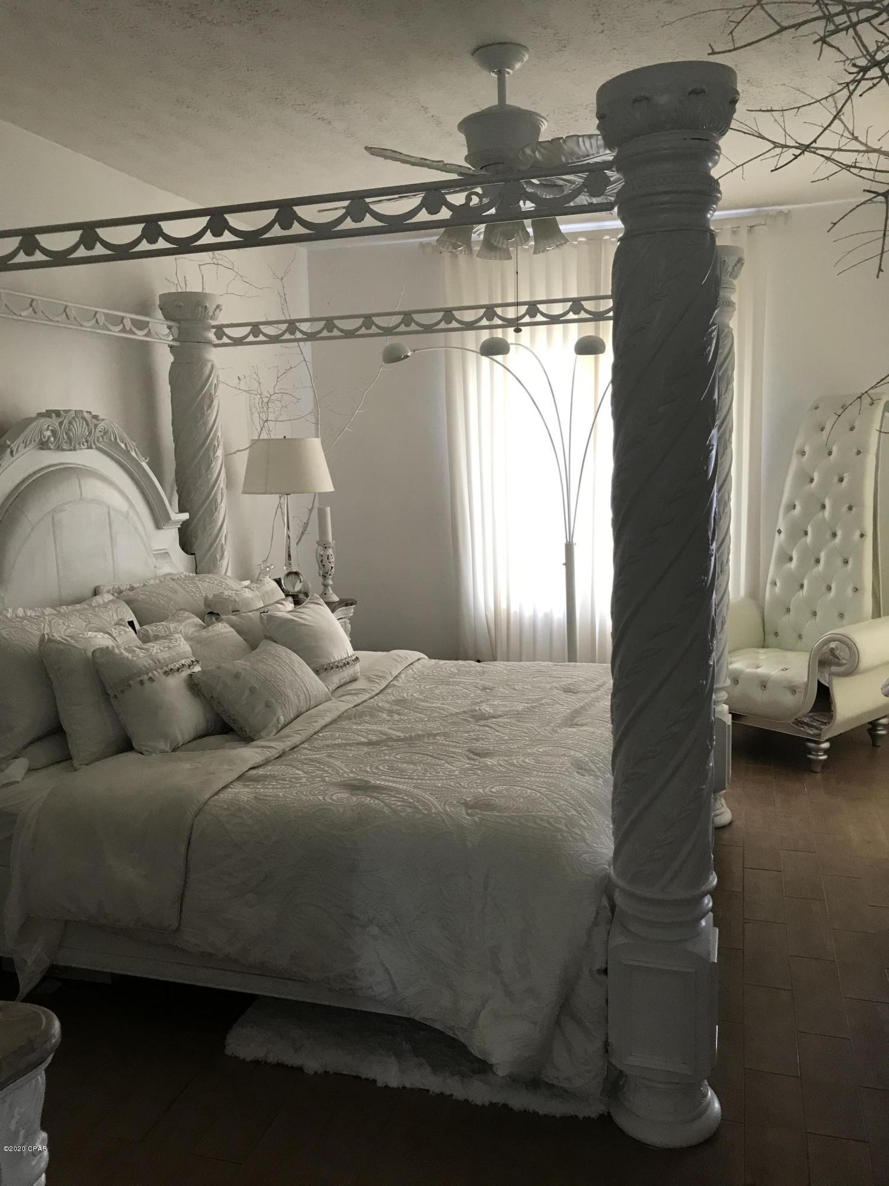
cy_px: 593
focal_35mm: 28
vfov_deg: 63.4
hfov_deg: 49.7
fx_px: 959
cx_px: 444
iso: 40
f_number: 1.8
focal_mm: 3.99
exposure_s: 1/24
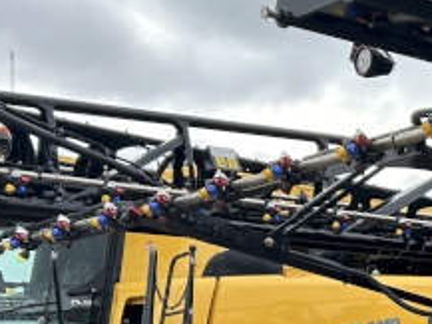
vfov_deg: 15.1
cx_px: 707
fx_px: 1199
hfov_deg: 17.6
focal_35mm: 96
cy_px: 338
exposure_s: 1/1000
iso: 50
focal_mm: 5.7
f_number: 1.5
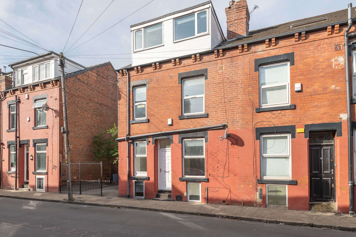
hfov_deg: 78.6
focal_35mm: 22
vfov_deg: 57.2
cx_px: 178
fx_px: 217
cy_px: 118
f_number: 5
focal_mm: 22
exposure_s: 1/800
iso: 200
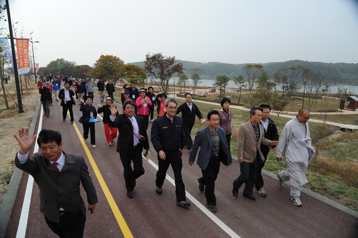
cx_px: 179
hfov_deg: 73.8
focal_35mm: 24
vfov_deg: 53.1
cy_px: 119
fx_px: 239
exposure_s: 1/250
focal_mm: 24
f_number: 6.3
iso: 500
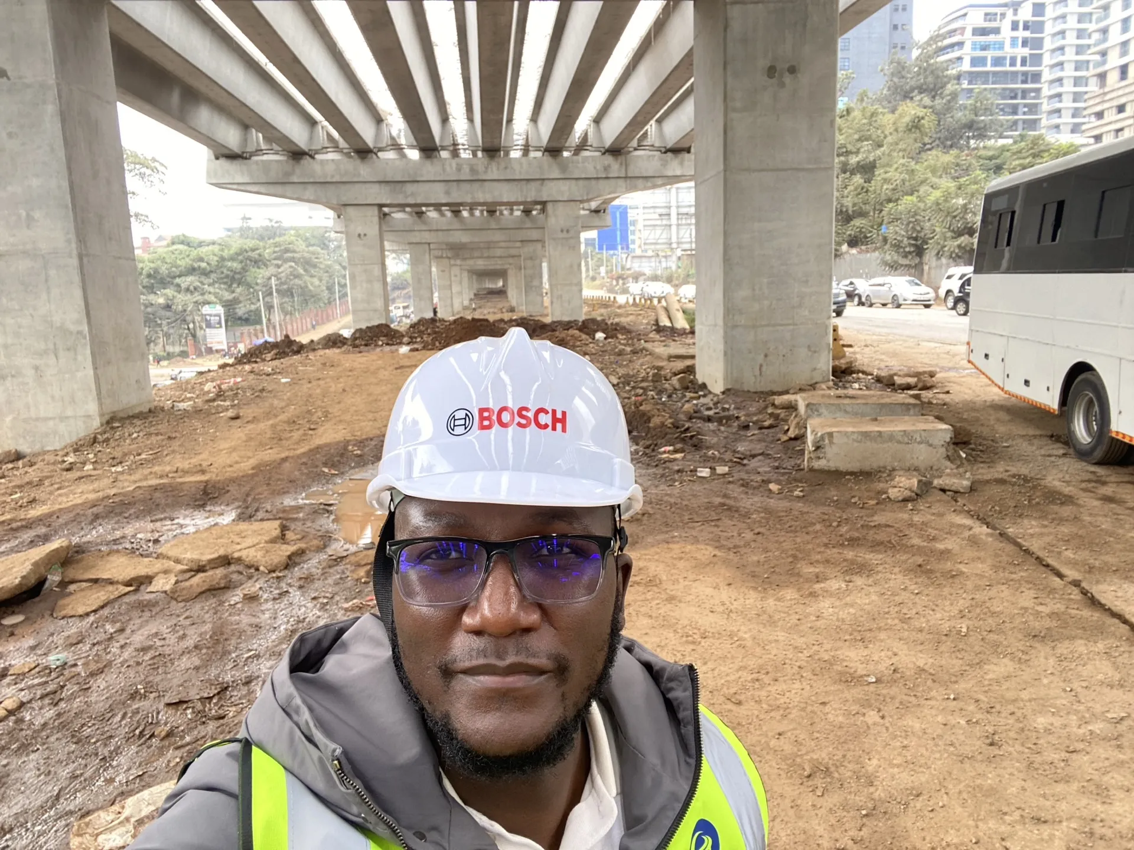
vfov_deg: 58.9
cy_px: 425
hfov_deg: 73.9
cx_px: 567
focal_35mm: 23
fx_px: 753
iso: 100
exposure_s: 1/89
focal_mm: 2.71
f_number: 2.2
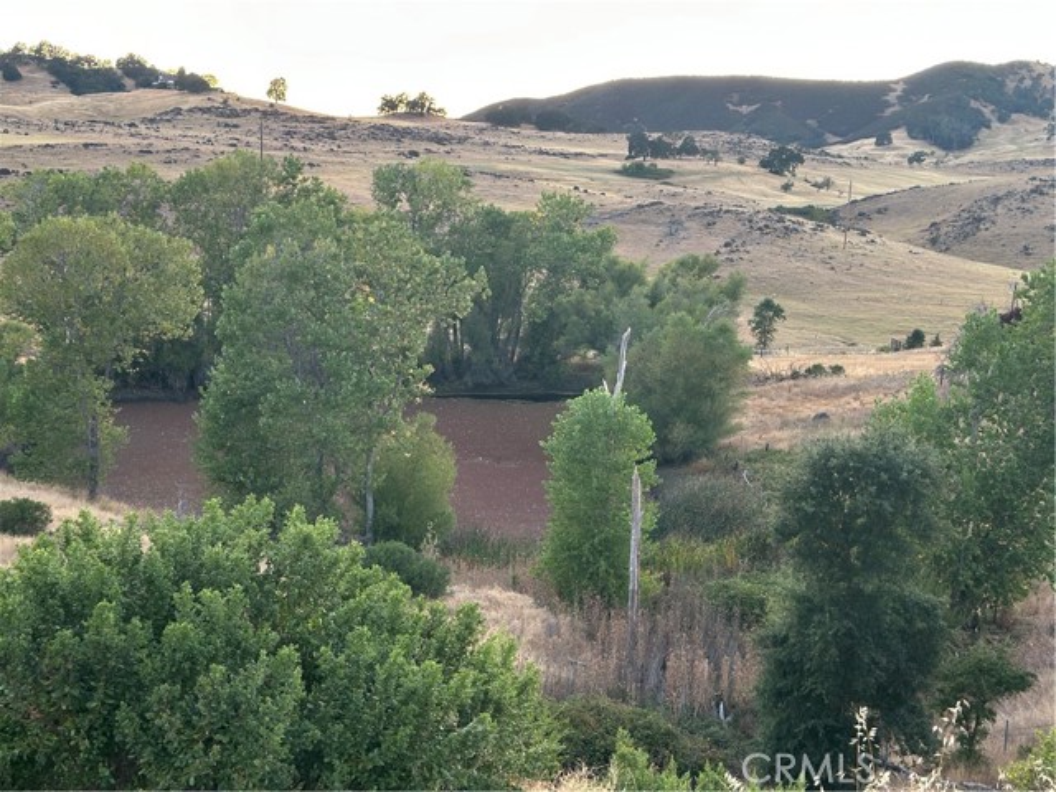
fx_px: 1464
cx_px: 528
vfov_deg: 30.3
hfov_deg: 39.7
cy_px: 396
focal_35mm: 48
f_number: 1.78
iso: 160
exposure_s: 1/60
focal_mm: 6.86
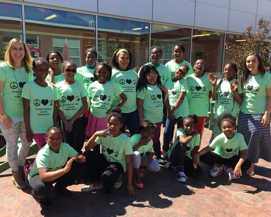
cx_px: 142
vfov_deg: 45.8
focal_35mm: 32
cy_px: 108
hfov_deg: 55.6
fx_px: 257
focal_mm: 4.15
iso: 32
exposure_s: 1/746
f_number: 2.2
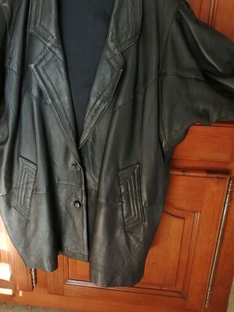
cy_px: 119
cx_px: 98
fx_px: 297
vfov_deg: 54.8
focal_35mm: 33
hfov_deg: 42.8
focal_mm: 3.62
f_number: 1.8
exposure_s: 1/33.3
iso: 125
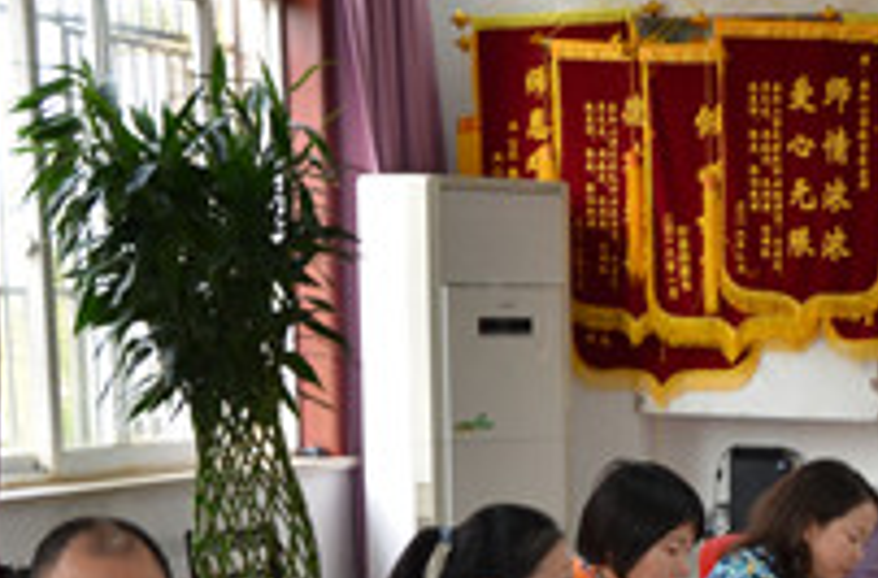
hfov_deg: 17.0
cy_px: 789
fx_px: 2818
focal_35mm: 116
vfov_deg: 11.4
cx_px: 1034
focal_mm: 26
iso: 400
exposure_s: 1/60
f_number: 4
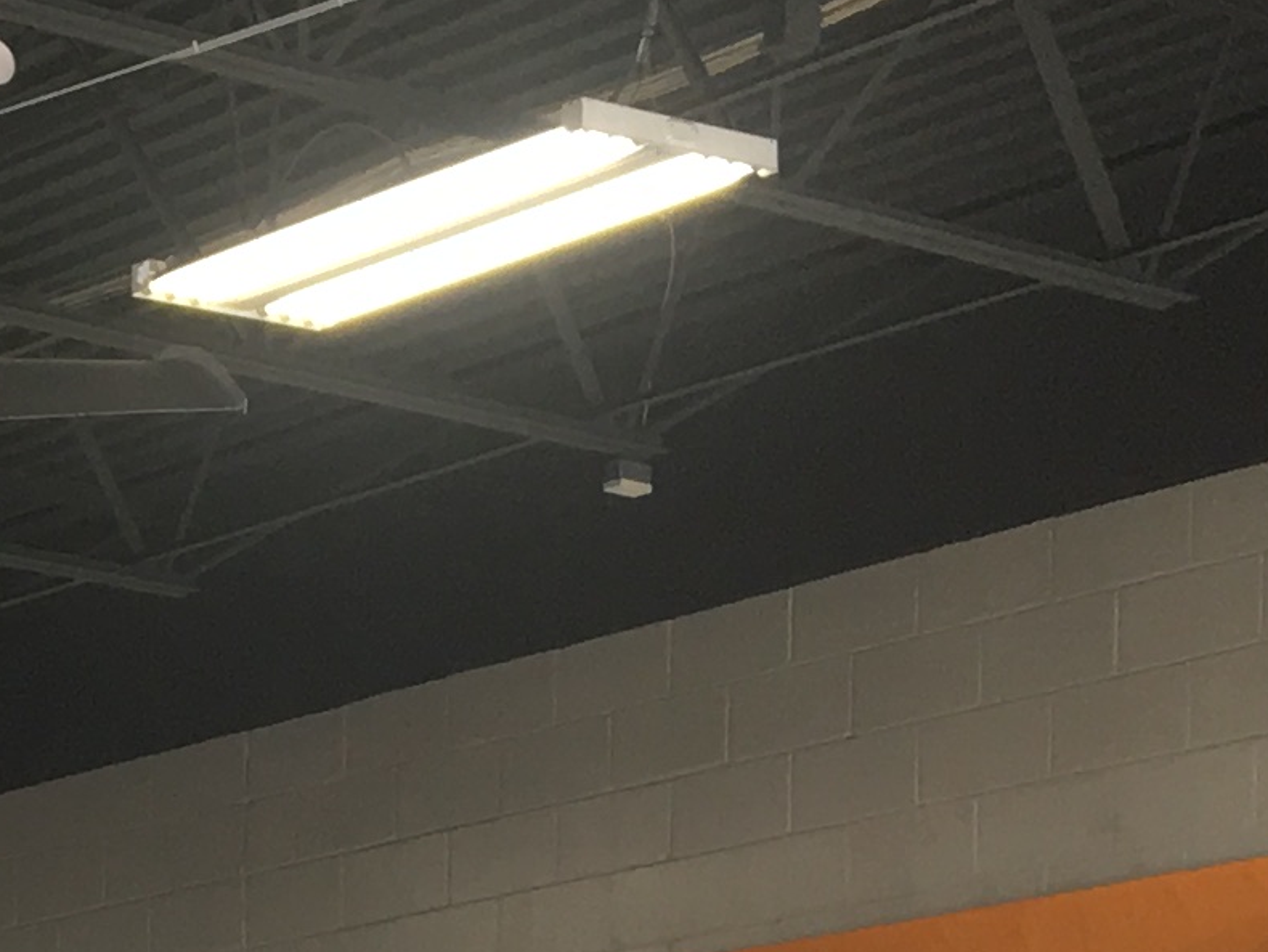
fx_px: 5423
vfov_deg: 9.4
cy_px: 1925
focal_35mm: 148
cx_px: -456
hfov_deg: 12.8
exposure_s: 1/120
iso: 40
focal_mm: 4.15
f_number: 2.2
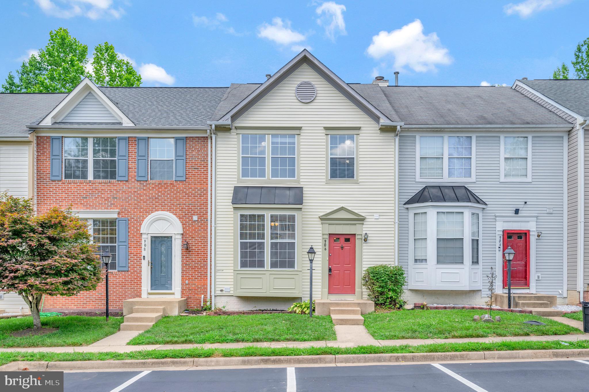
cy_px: 196
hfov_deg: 62.0
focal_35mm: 30
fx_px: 490
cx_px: 294
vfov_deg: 43.5
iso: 100
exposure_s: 1/320
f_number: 6.3
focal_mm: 30
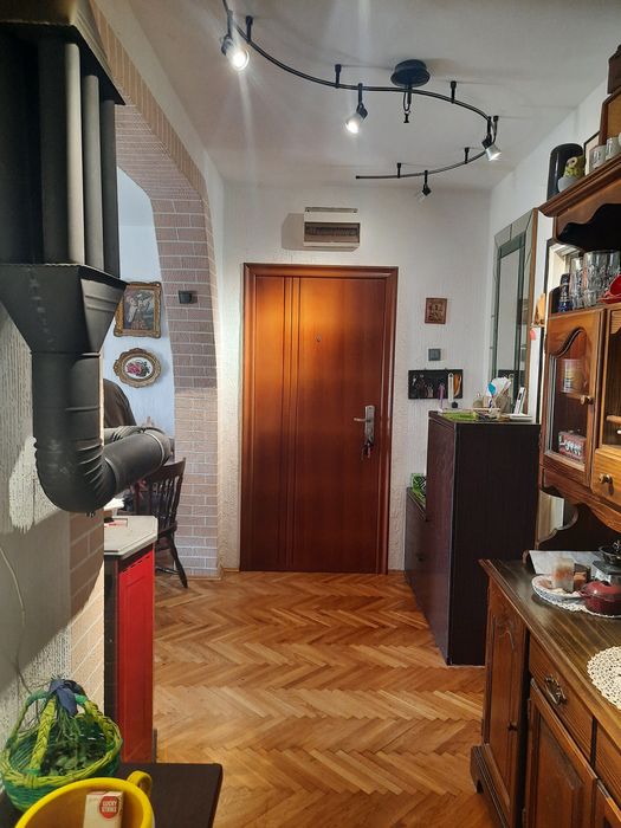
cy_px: 414
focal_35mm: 25
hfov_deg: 54.9
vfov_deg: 69.4
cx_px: 310
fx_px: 598
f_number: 2
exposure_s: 1/33
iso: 320
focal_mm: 4.6
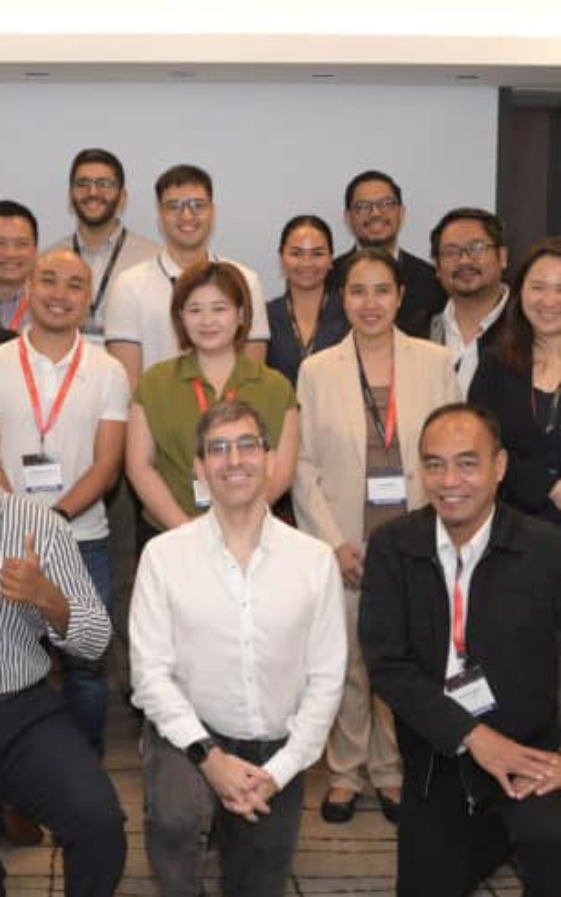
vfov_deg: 36.3
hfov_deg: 23.0
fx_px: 1369
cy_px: 455
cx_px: 150
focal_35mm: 56
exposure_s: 1/100
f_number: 9
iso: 1600
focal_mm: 24
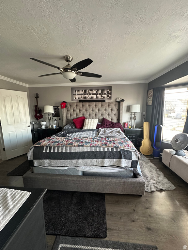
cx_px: 94
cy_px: 125
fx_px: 101
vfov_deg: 102.1
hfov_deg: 85.7
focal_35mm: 14
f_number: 2.2
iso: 320
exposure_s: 1/61
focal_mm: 2.22
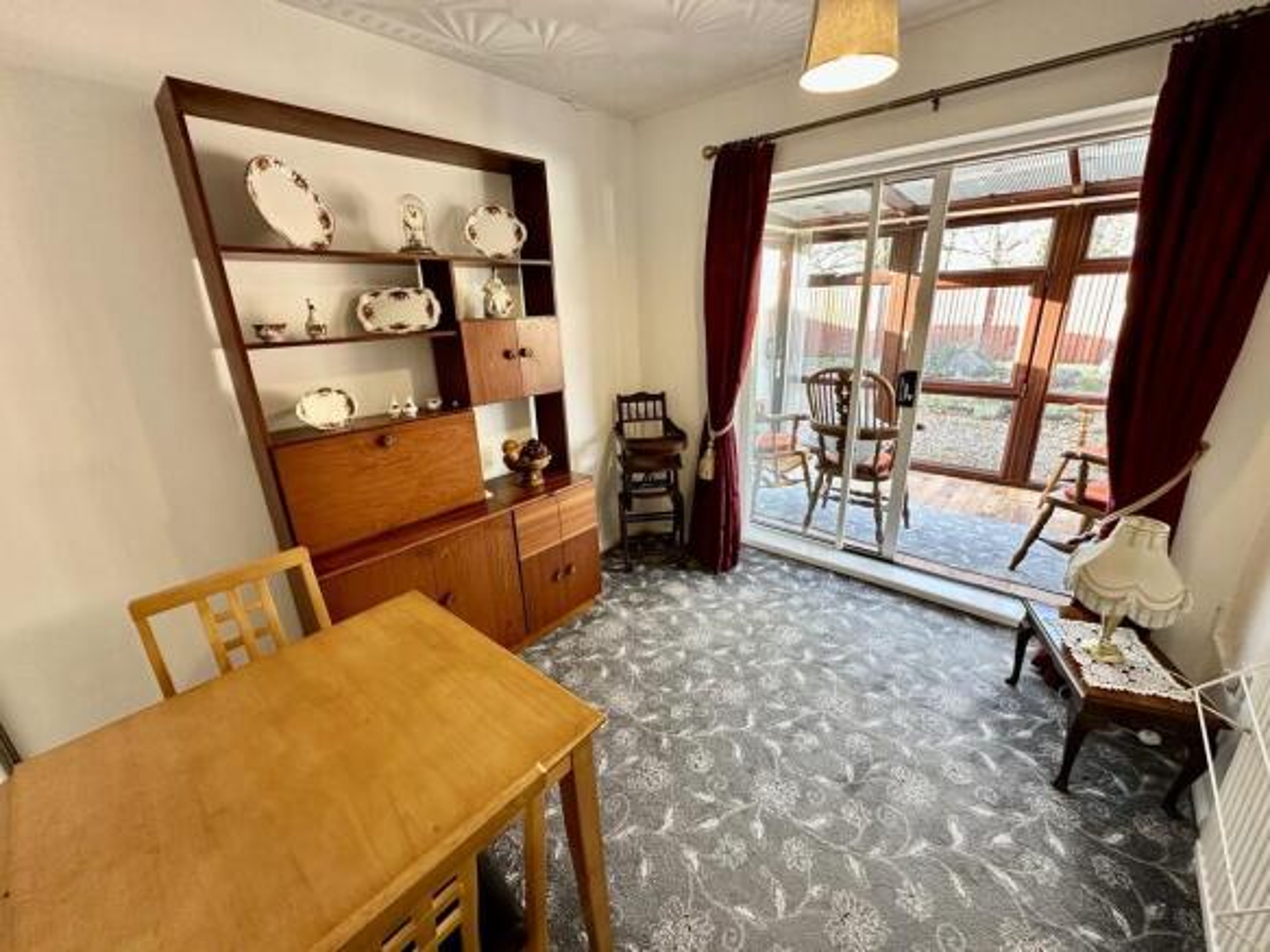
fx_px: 514
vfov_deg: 85.7
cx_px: 635
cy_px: 476
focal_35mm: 14
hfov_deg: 102.1
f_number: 2.2
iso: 200
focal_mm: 2.22
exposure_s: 1/50
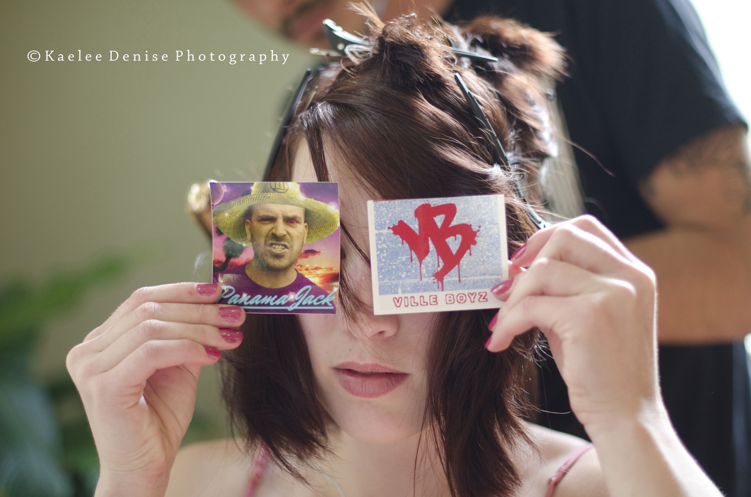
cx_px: 376
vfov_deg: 18.1
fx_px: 1561
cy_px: 248
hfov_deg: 27.0
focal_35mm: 75
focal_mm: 50
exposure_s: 1/200
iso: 400
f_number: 1.4
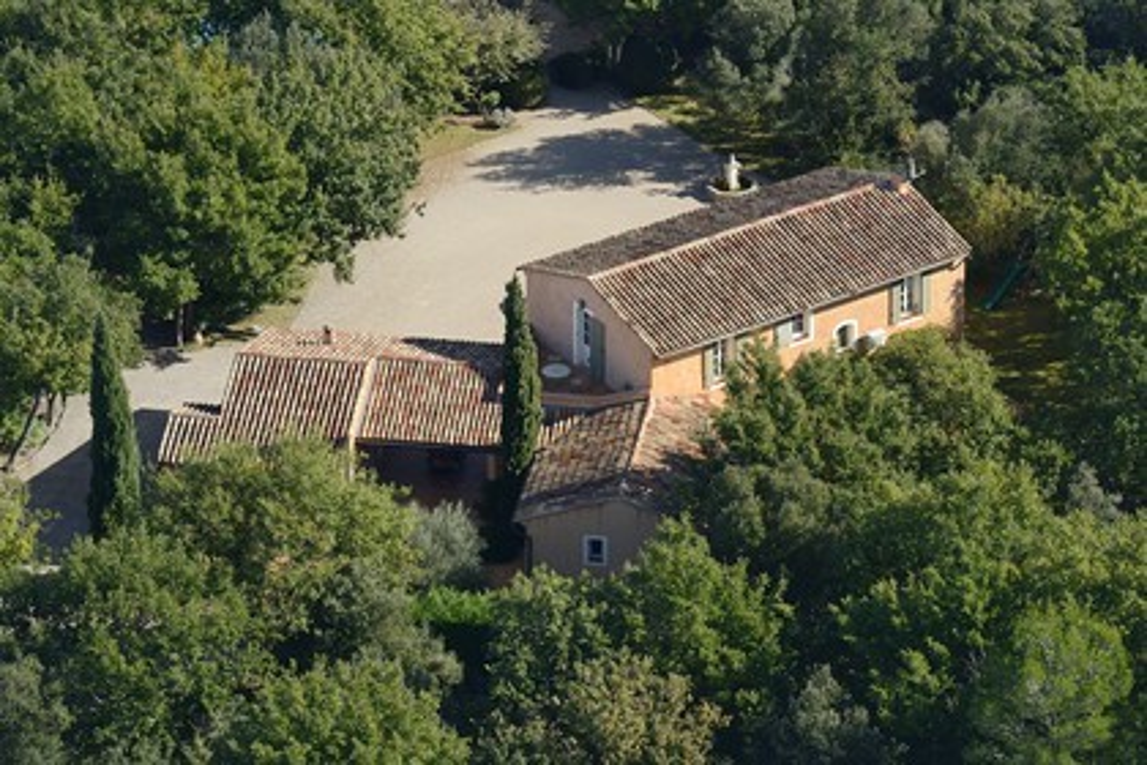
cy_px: 382
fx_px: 5257
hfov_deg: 12.5
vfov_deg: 8.3
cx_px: 574
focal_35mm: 165
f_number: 8
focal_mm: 165
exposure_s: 1/1000
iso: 800
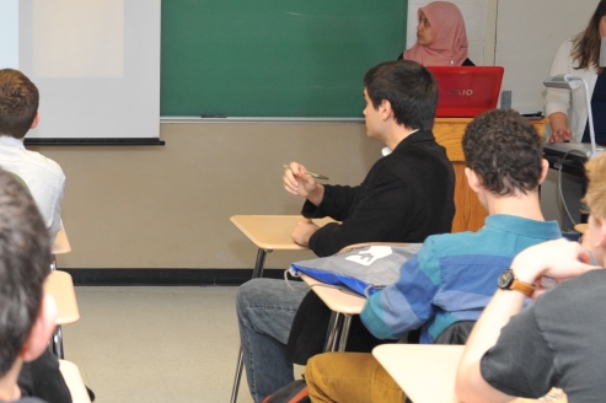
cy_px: 149
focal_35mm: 73
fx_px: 1228
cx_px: 18
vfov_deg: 18.6
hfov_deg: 26.4
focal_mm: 36
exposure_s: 1/60
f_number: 7.1
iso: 1600
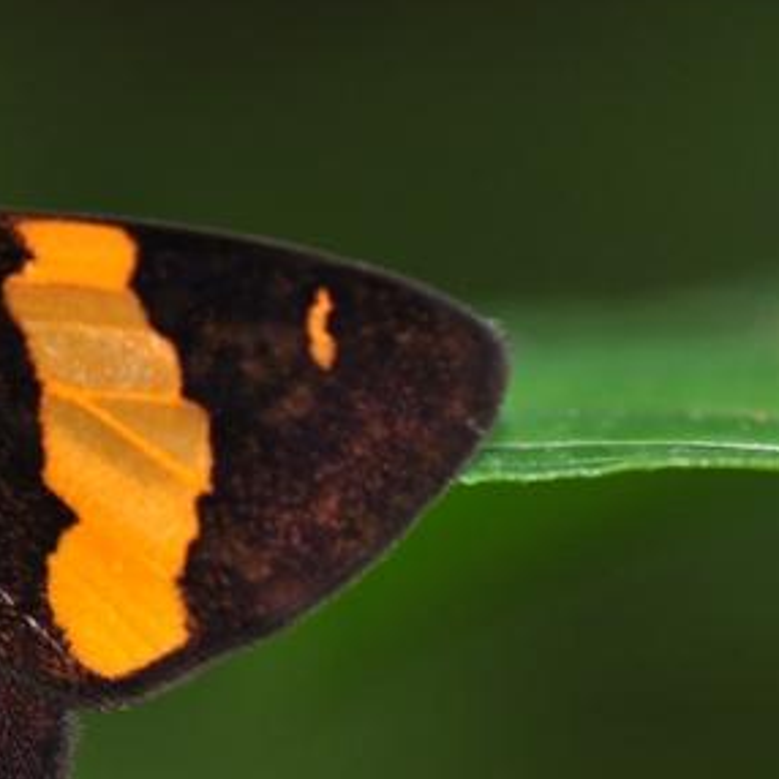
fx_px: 10210
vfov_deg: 4.4
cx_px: -411
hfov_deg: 4.3
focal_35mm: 401
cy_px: 354
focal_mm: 90
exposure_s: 1/200
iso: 200
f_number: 8
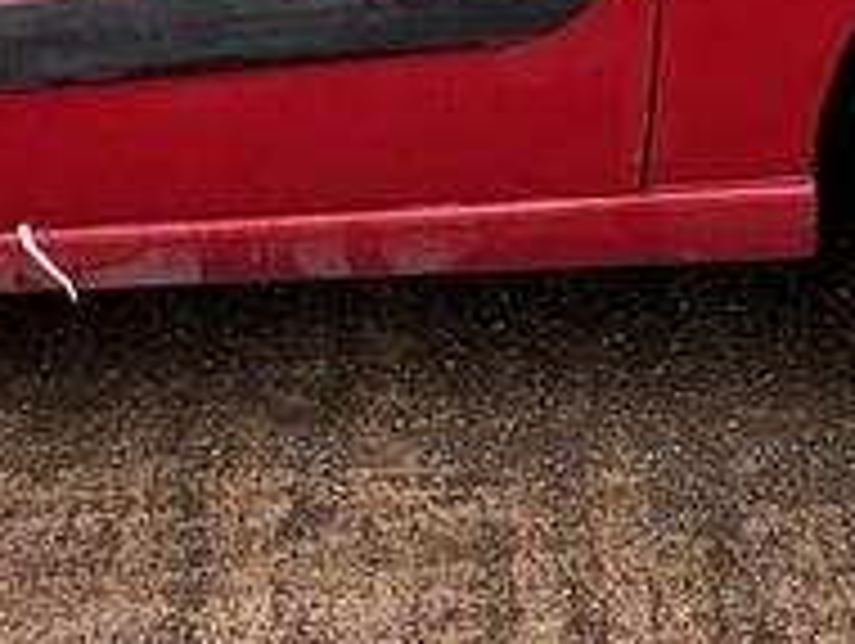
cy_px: -500
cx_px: 171
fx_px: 1632
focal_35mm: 66
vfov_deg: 18.0
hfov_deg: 28.7
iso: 80
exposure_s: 1/105
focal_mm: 2.22
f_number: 2.2
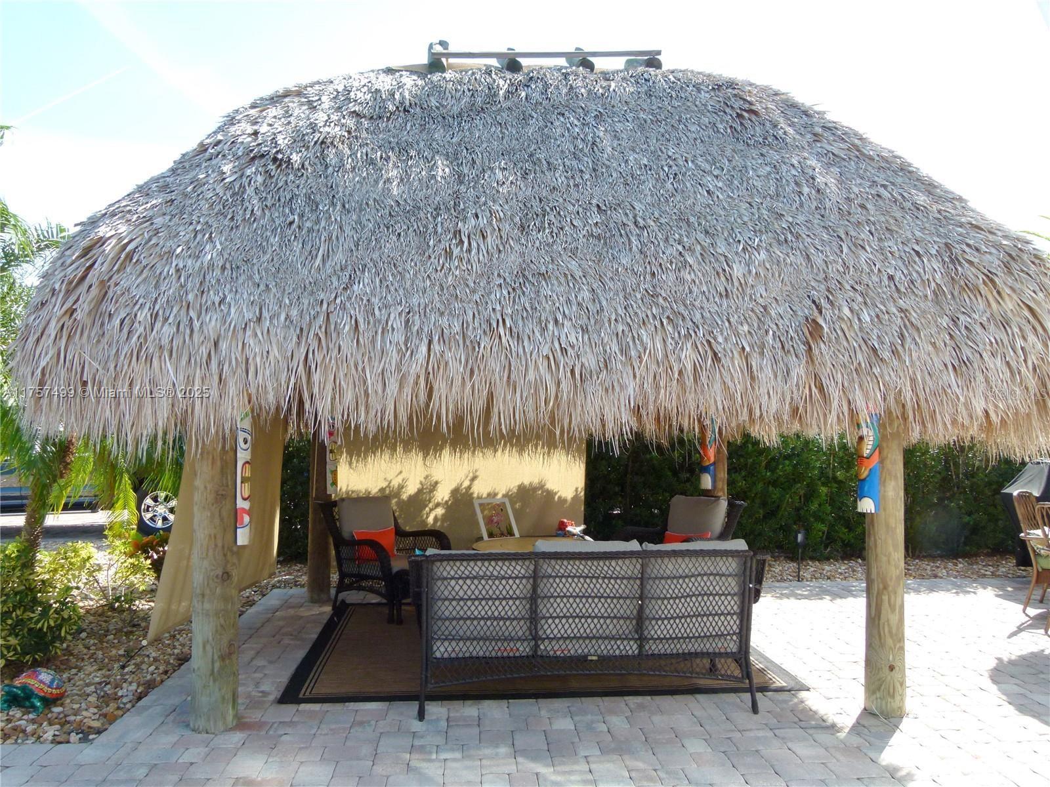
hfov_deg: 69.4
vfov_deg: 54.9
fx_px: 758
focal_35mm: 25
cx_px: 525
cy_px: 394
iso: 100
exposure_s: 1/250
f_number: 4
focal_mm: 4.5
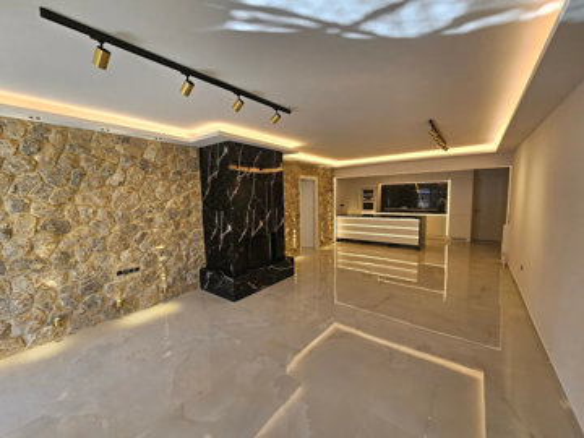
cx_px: 292
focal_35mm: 13
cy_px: 219
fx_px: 219
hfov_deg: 106.2
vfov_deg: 89.9
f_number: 2.2
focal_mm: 2.2
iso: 100
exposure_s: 1/190
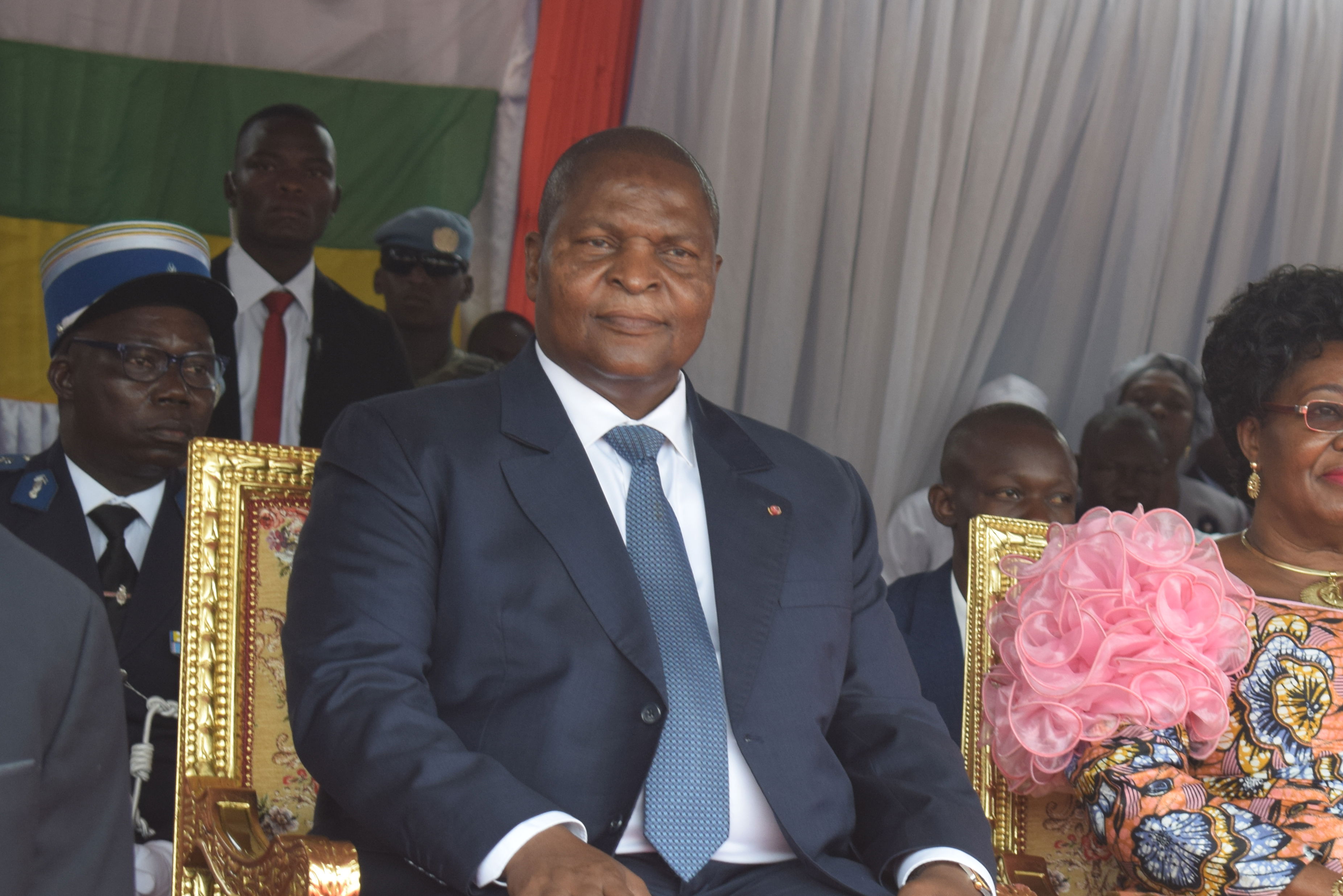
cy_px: 537
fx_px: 4992
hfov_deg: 15.2
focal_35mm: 134
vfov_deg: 10.2
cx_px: 1071
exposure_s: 1/125
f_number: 5.6
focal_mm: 55
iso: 400
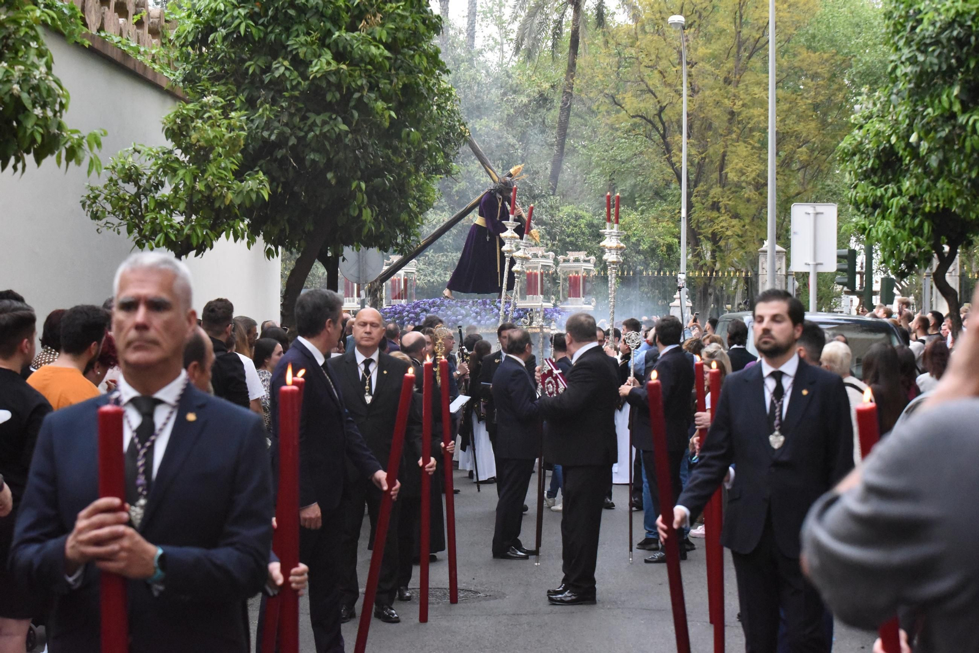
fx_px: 1904
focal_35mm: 70
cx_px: 490
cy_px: 326
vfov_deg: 19.5
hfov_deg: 28.8
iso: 12800
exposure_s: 1/800
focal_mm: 70
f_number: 6.3
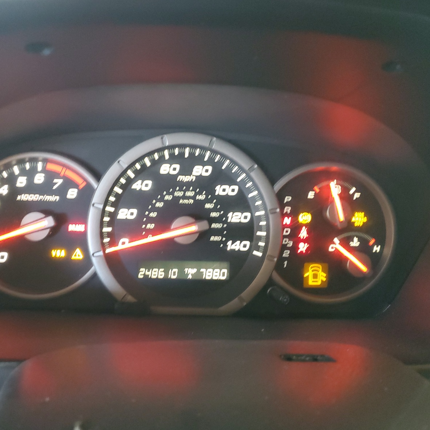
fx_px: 436
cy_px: 216
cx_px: 174
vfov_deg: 52.5
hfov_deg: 52.2
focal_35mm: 31
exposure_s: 1/30
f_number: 1.5
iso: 318
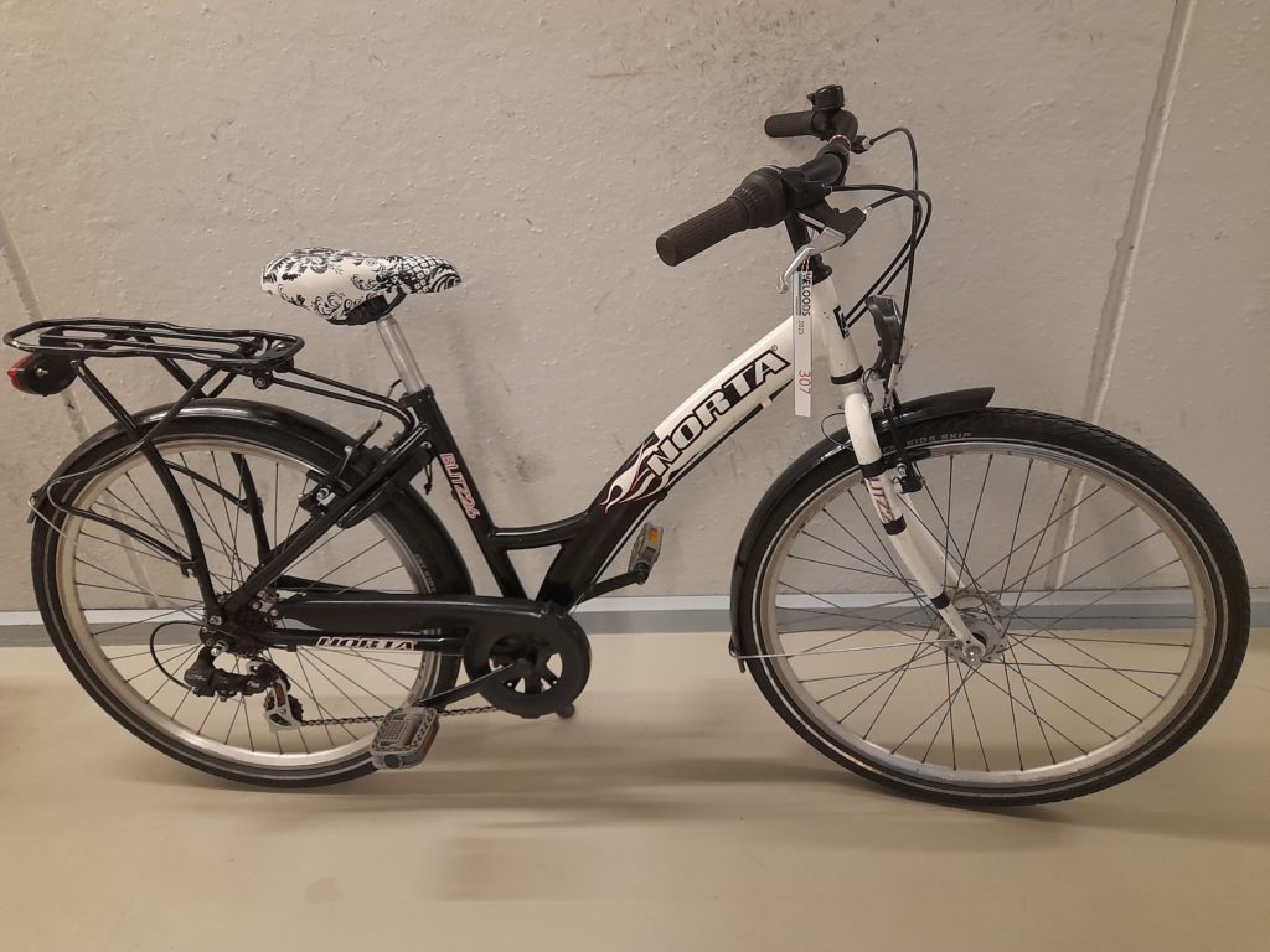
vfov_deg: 54.9
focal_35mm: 25
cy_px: 476
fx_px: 917
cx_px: 635
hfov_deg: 69.4
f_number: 2
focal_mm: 4.6
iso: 320
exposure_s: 1/50
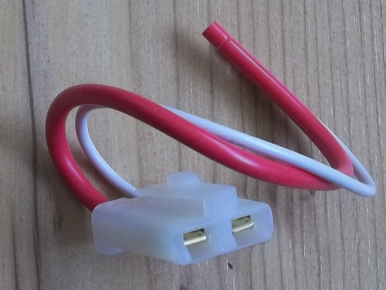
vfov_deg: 44.2
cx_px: 193
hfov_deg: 56.8
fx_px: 357
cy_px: 145
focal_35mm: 32
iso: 64
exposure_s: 1/50
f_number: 2.9
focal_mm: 5.7
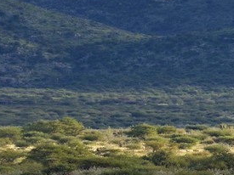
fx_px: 7561
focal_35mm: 1119
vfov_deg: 1.3
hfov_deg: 1.8
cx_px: 673
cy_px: 144
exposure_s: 1/800
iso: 400
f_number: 8
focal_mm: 200
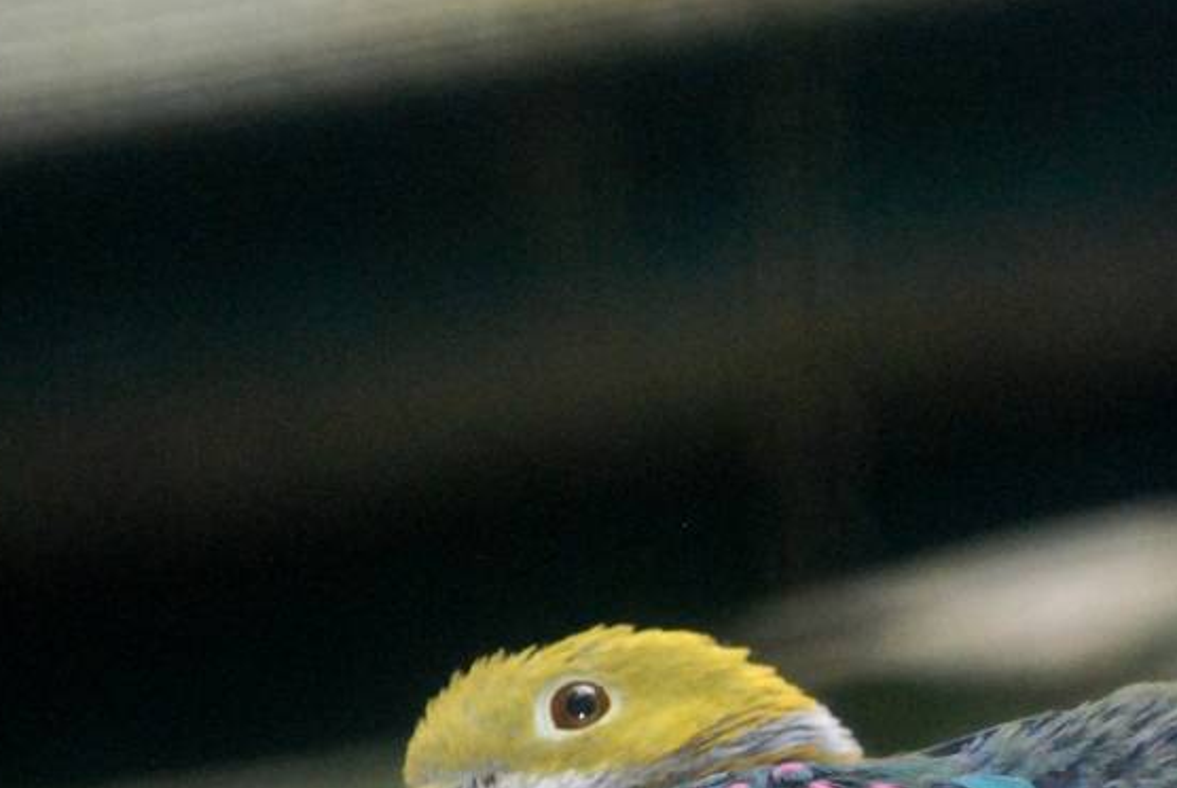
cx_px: 1594
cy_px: 1024
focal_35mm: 734
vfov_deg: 1.9
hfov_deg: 2.8
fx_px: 24022
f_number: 5.6
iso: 1600
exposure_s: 1/60
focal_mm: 170
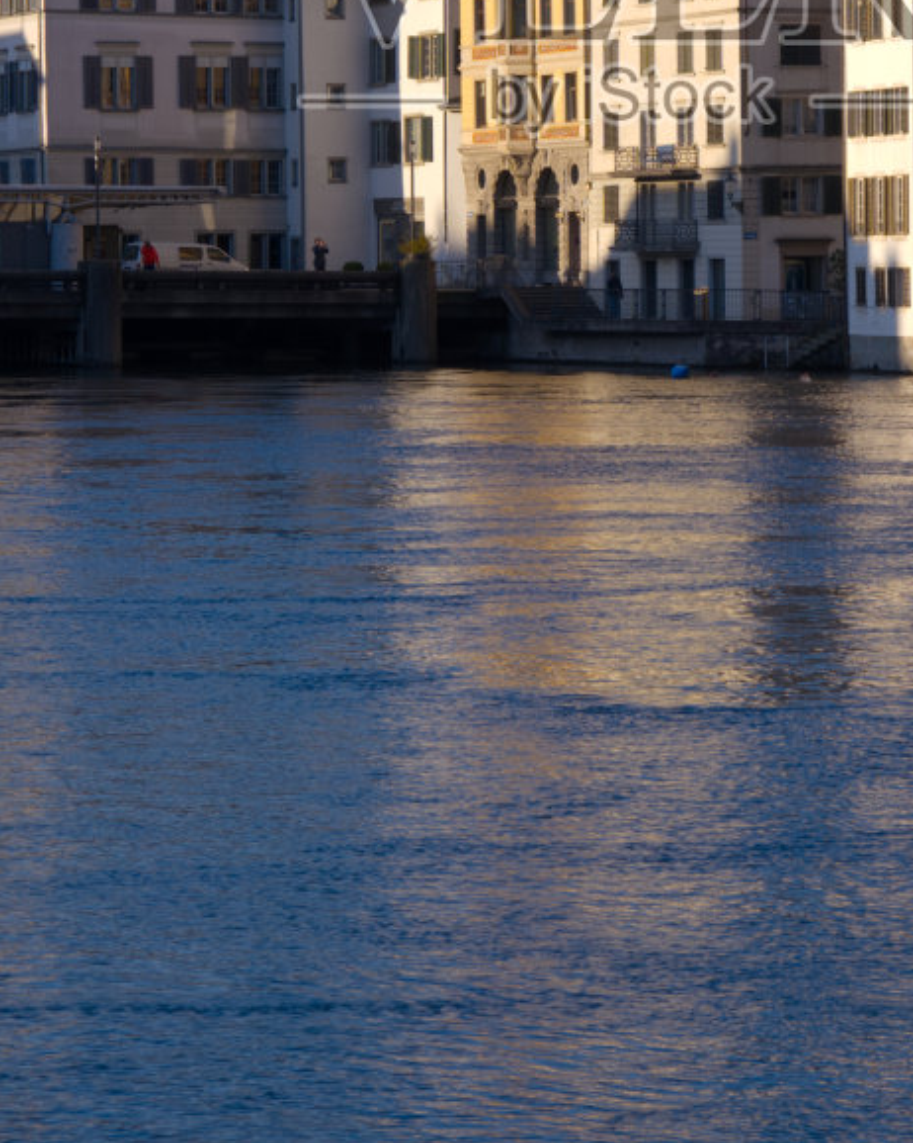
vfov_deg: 11.3
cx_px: 627
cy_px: 4
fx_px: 5711
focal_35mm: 169
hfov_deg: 9.1
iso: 100
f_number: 8
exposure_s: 1/160
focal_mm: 65
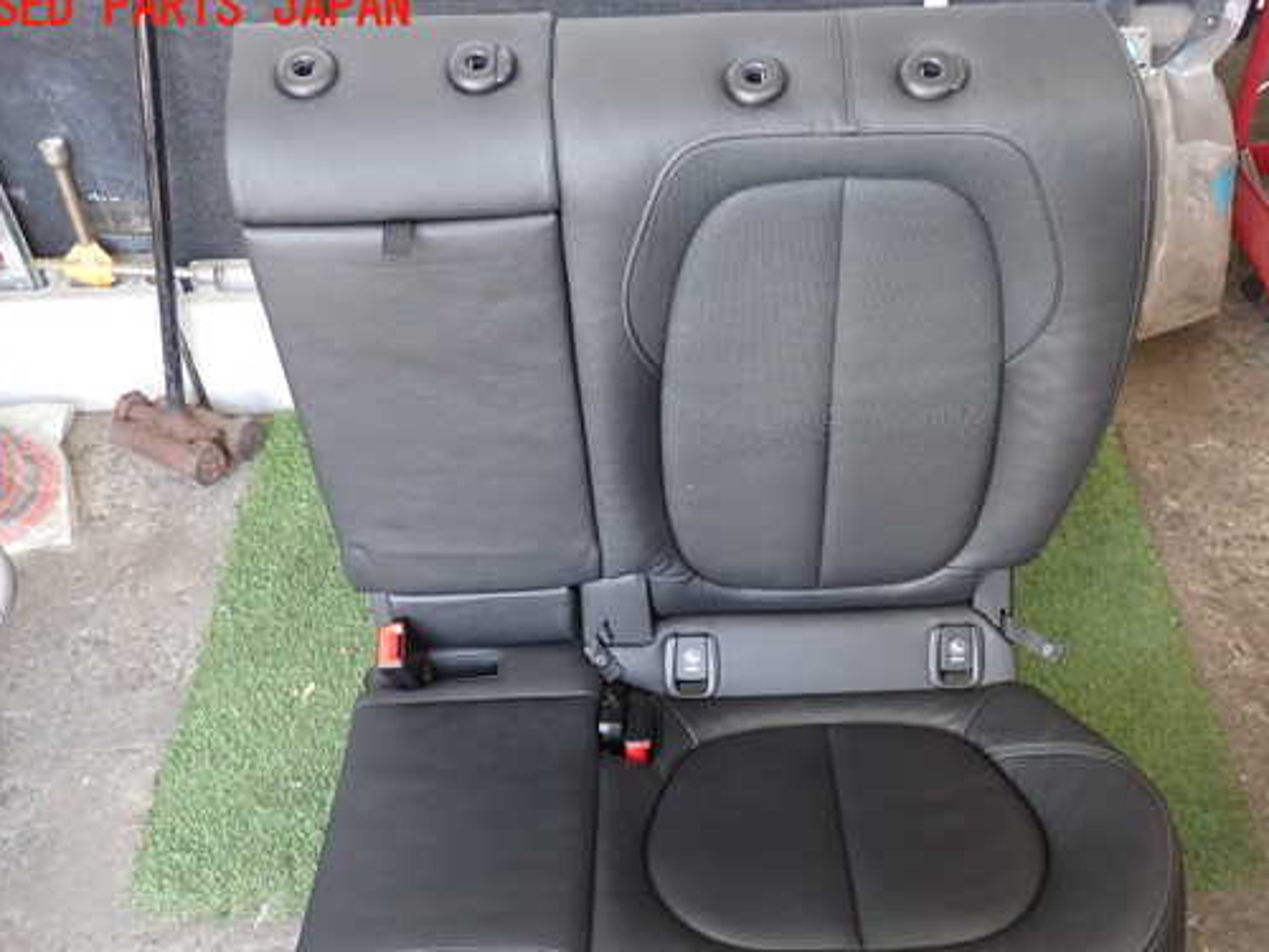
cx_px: 711
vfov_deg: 39.6
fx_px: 1320
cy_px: 548
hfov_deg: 51.2
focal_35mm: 36
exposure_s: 1/40
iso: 200
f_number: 2.3
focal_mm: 5.4
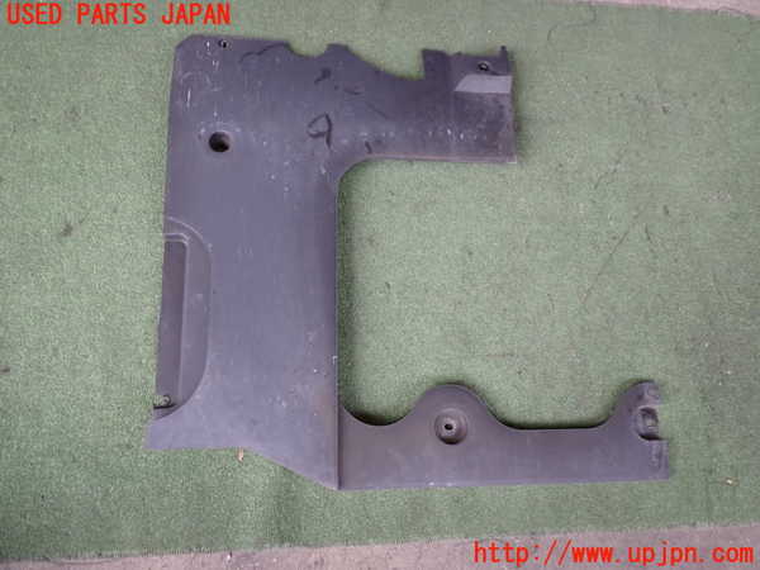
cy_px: 285
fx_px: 659
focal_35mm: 30
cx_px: 380
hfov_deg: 60.0
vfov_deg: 46.8
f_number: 2.3
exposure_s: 1/80
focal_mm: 5.4
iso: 200
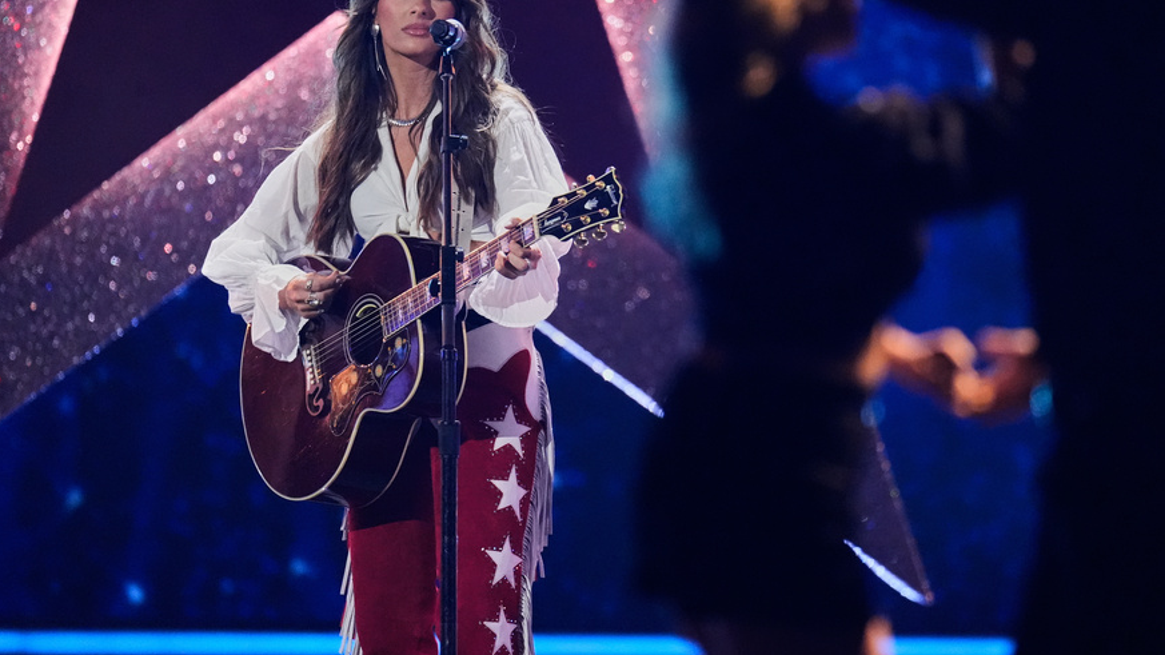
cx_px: 675
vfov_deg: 1.6
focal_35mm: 737
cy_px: 221
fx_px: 22766
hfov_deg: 2.9
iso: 8000
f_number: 4
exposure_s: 1/640
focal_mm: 600
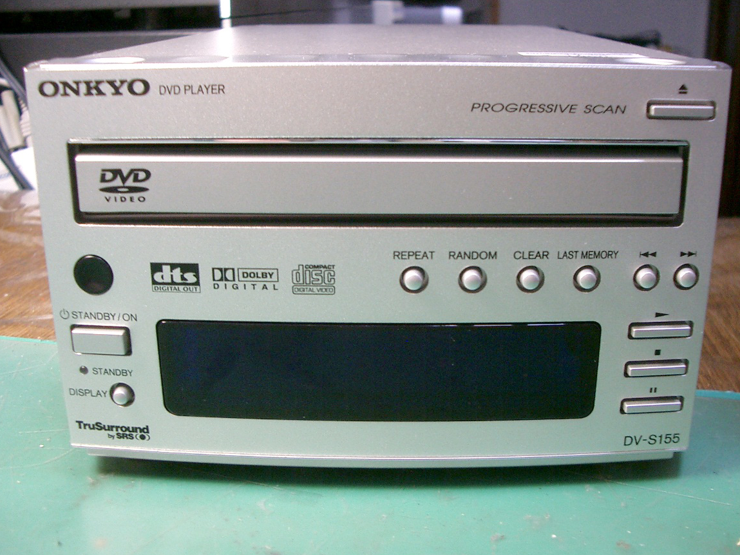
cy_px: 253
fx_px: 834
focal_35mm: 39
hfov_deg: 47.8
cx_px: 384
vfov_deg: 36.8
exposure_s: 1/8
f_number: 2.6
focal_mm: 5.8
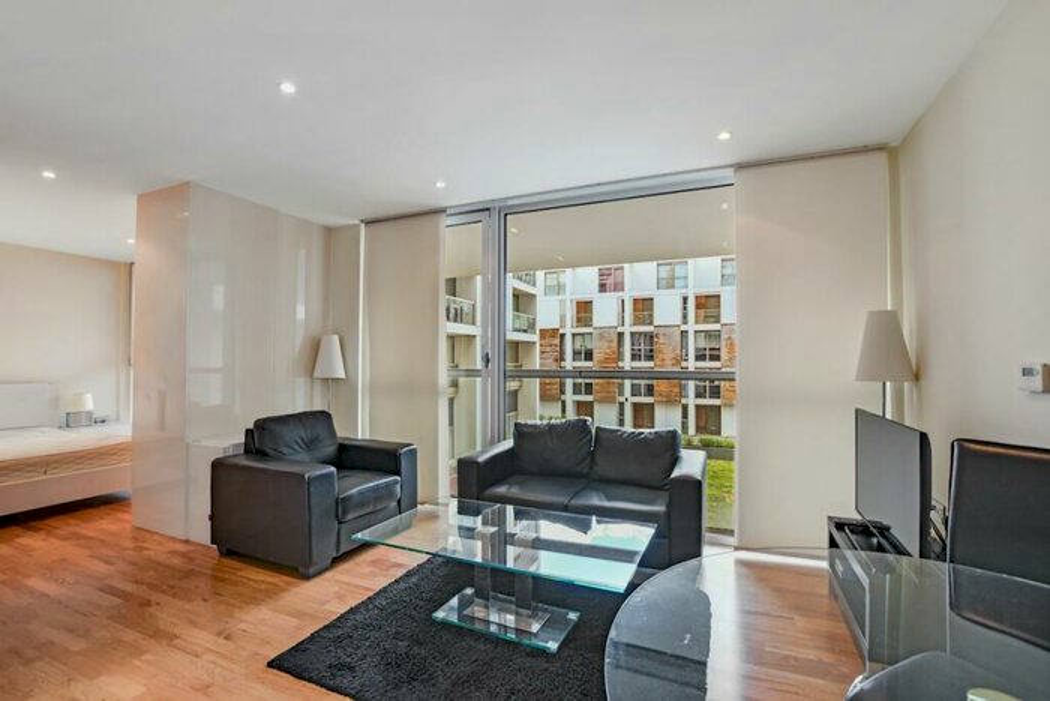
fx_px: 438
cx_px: 525
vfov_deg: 77.4
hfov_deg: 100.4
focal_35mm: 15
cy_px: 350
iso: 160
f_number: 6.3
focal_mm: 10
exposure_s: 1/4
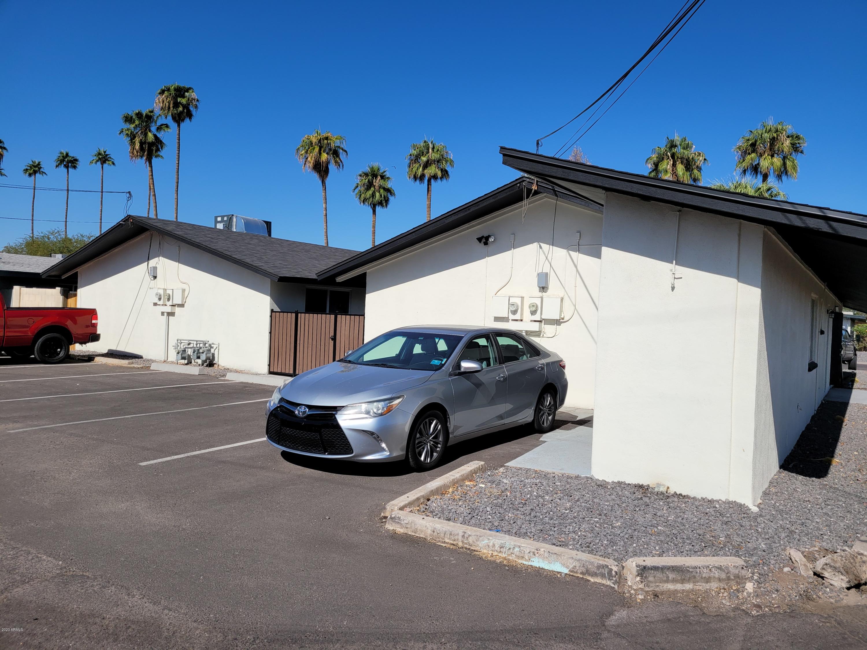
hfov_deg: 67.3
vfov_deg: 53.1
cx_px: 434
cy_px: 325
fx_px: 651
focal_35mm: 26
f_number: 1.8
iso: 40
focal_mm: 5.4
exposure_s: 1/4373
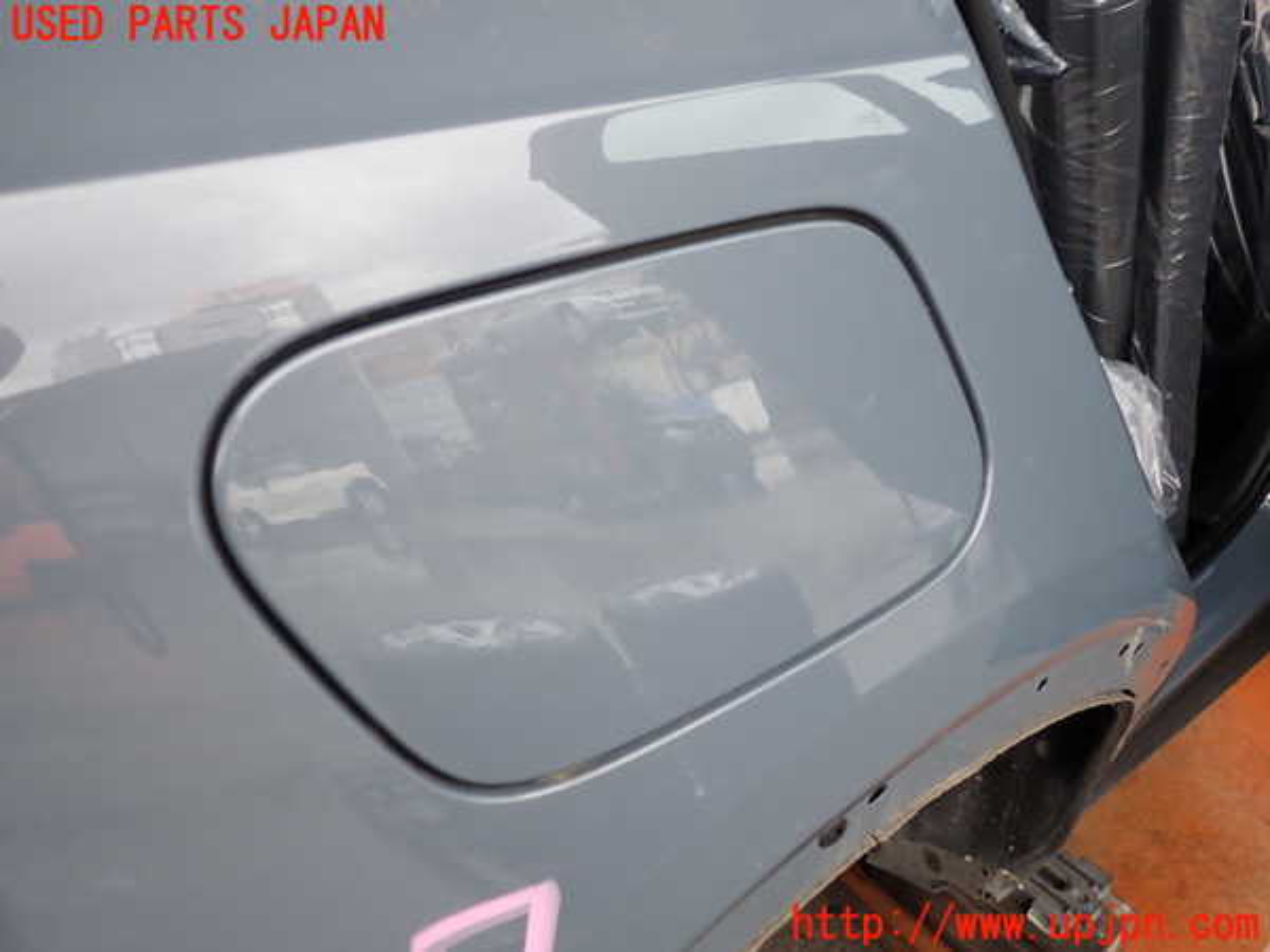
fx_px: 1101
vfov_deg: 46.8
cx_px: 635
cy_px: 476
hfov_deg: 60.0
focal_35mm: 30
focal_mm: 5.4
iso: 100
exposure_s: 1/100
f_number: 2.3
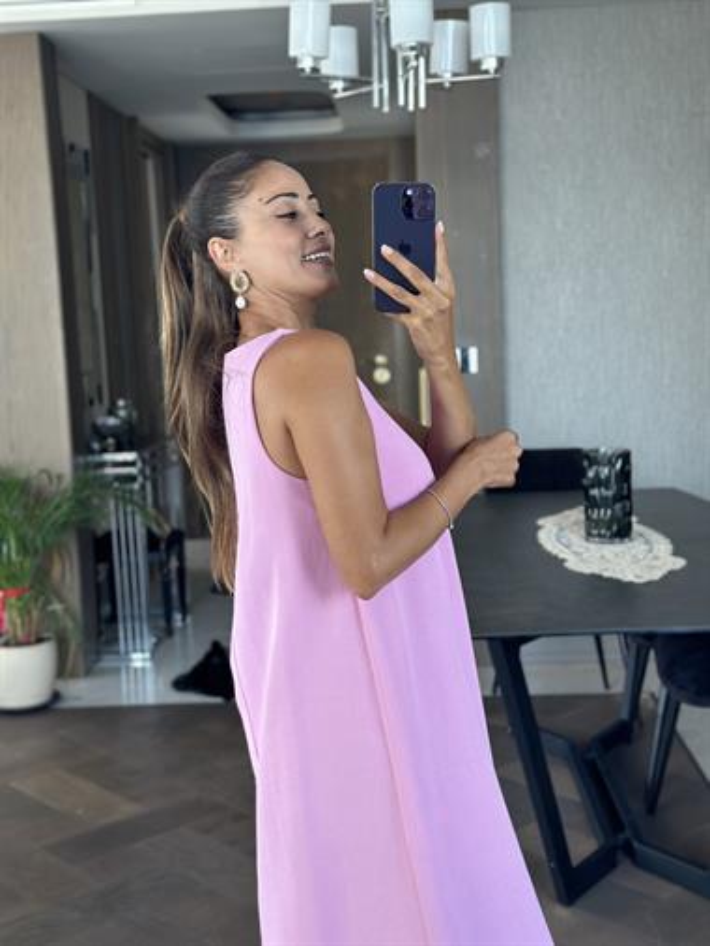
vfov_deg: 39.6
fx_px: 1312
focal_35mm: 48
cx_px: 355
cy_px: 473
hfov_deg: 30.3
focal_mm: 6.86
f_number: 1.78
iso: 125
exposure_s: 1/67
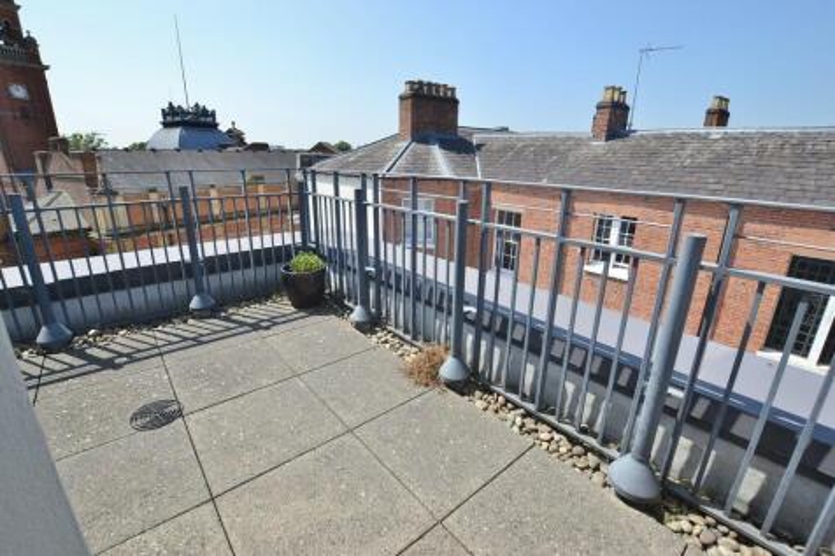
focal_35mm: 15
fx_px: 348
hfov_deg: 100.4
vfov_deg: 77.3
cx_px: 418
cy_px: 278
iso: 100
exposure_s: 1/160
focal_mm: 10
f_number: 6.3
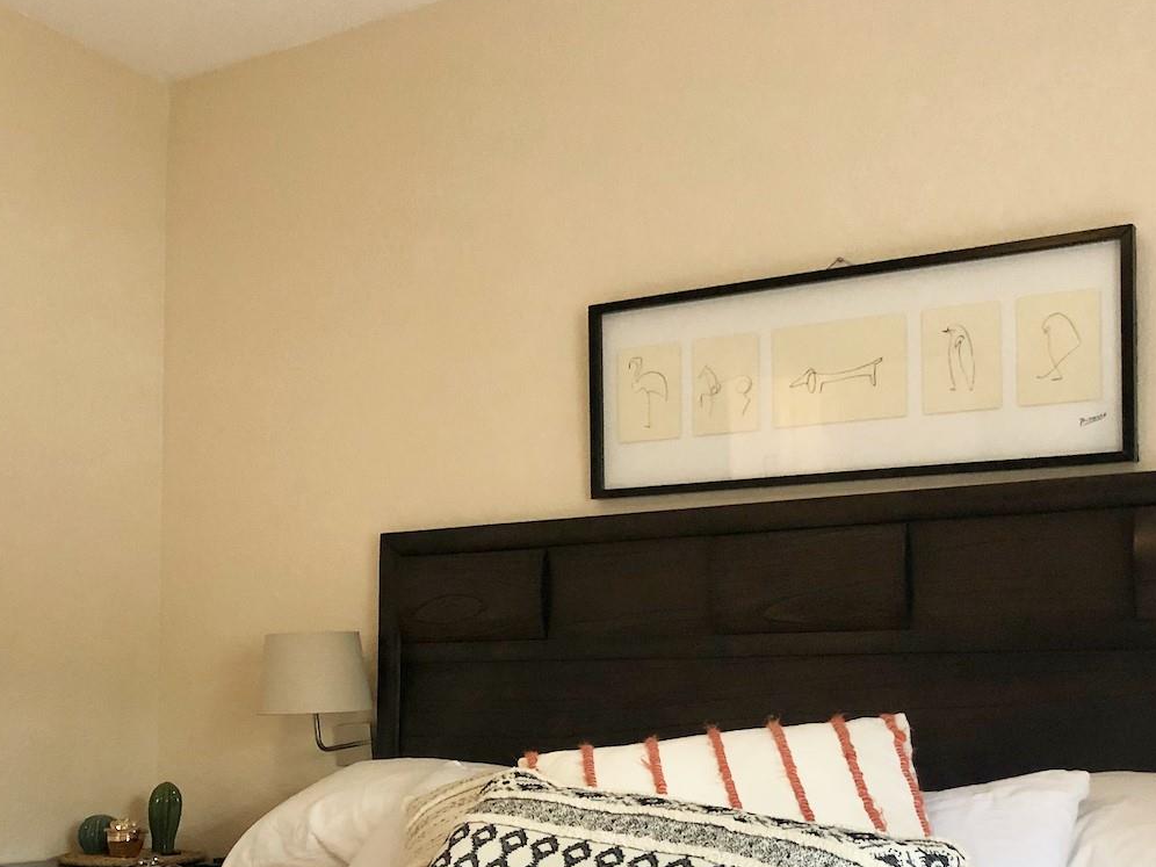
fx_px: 1503
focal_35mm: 45
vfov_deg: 31.5
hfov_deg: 41.9
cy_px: 663
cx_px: 474
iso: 80
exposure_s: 1/15
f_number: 1.8
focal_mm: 4
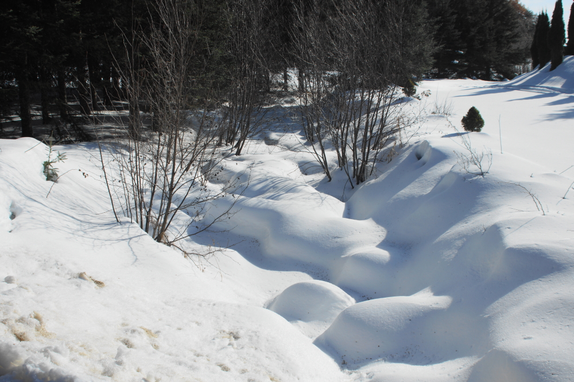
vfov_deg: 31.9
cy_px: 191
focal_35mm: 42
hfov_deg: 46.4
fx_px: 669
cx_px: 287
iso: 100
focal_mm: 28
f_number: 8
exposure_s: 1/250
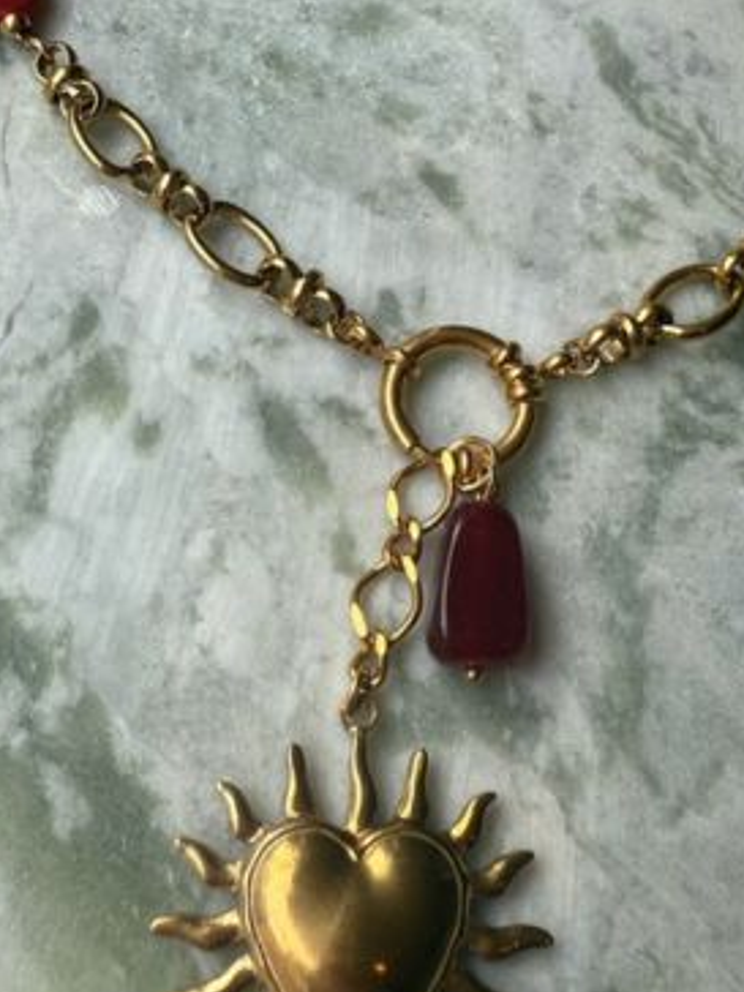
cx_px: 343
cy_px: 331
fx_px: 1261
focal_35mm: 44
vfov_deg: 42.4
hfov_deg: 32.9
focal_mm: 2.22
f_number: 2.2
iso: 40
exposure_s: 1/123
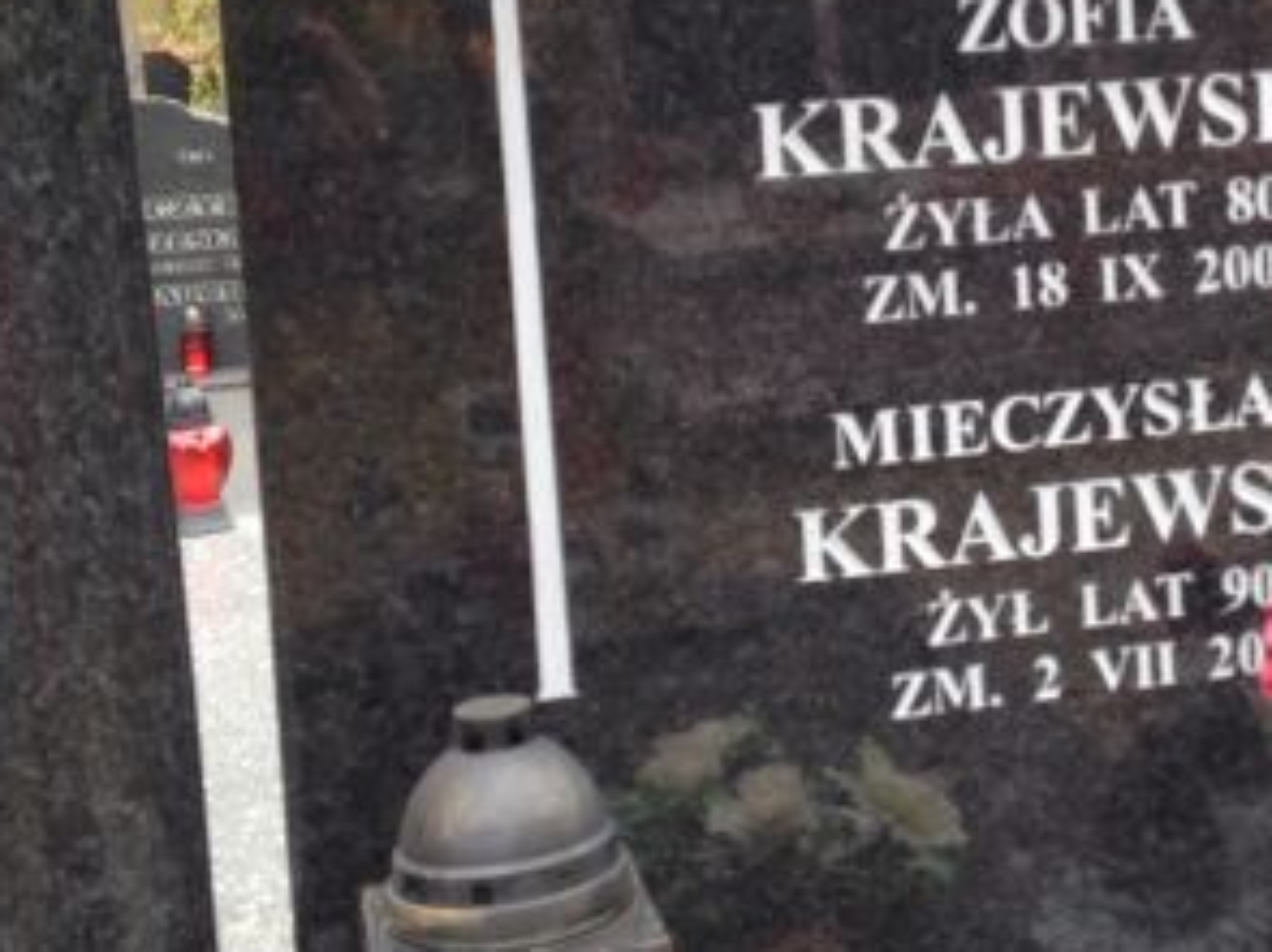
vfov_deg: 19.2
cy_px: 215
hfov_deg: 25.4
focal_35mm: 76
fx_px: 2792
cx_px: 910
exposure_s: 1/60
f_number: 2.4
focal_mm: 4.28
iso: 64
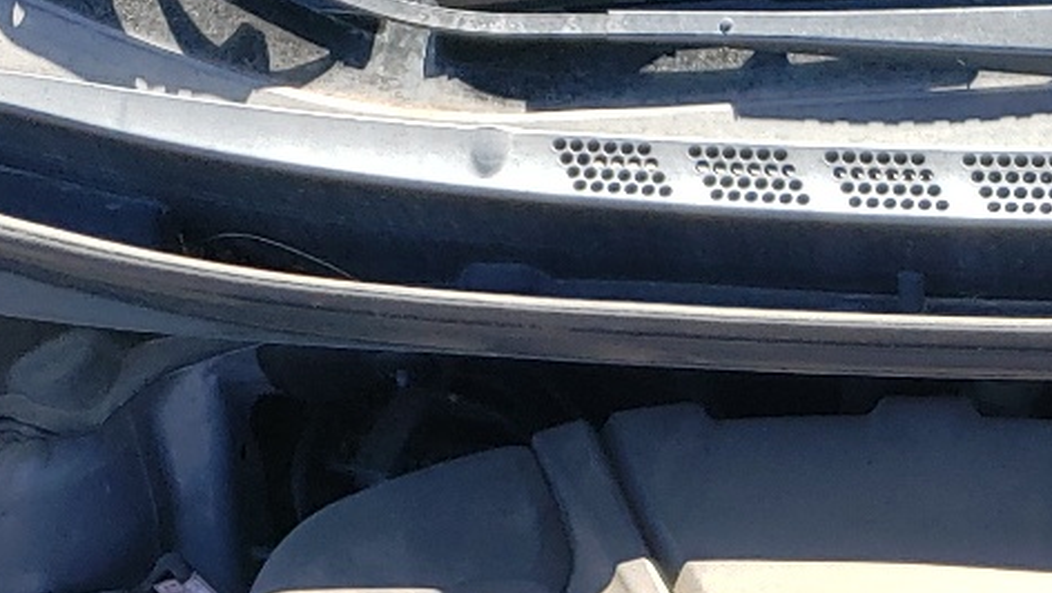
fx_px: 2679
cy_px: 1039
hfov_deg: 21.0
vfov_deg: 11.7
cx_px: 1181
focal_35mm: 96
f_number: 1.5
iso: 50
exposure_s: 1/667
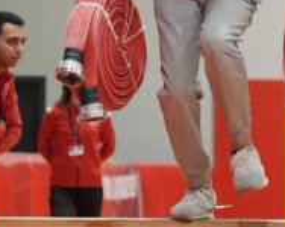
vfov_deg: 5.2
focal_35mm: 299
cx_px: 193
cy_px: 38
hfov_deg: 6.5
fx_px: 2519
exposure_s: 1/250
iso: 6400
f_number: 4
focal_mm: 95
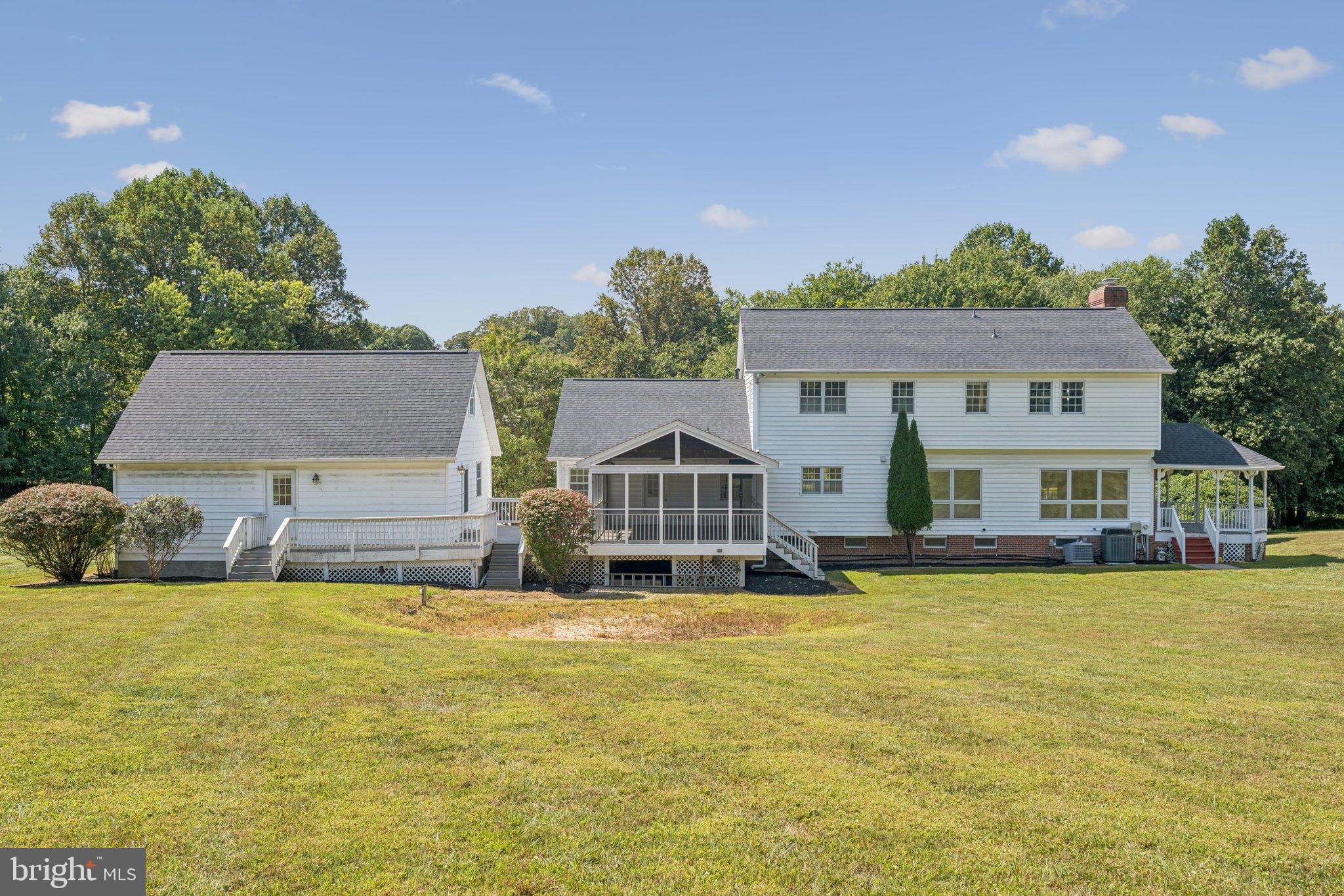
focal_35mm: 30
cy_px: 448
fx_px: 1101
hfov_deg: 62.8
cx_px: 672
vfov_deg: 44.3
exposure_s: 1/350
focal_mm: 29.5
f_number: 9.5
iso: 200
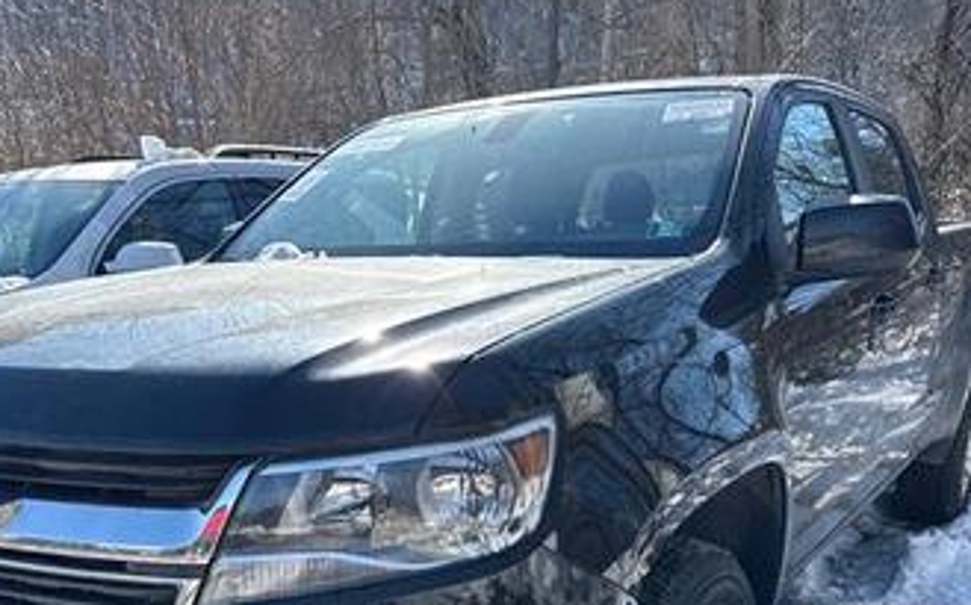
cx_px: 422
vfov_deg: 31.5
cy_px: 519
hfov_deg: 50.3
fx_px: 1031
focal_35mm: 39
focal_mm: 6.76
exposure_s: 1/2703
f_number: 1.78
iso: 100
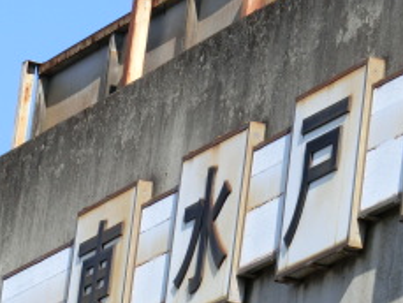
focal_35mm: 533
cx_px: 296
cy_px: 234
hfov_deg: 3.7
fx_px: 6208
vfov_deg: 2.8
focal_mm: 34
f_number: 5.9
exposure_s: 1/320
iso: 80
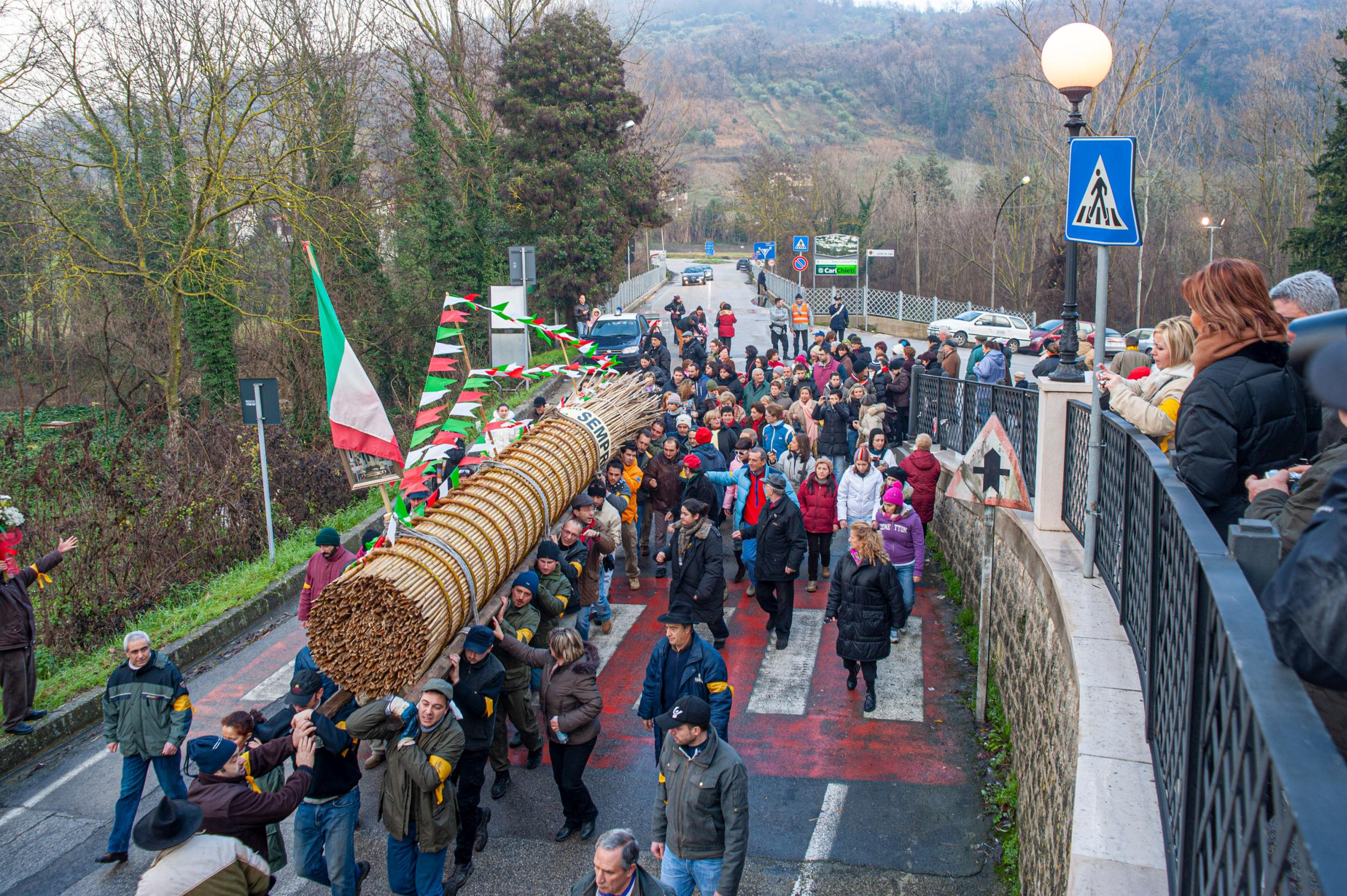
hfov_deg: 54.5
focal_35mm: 35
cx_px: 674
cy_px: 448
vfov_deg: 37.8
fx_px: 1309
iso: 400
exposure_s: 1/160
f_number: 2.8
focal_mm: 35
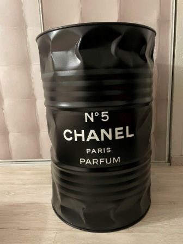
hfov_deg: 53.1
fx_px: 183
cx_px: 92
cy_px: 122
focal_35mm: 26
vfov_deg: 67.3
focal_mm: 4.2
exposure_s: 1/25
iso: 640
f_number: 1.6
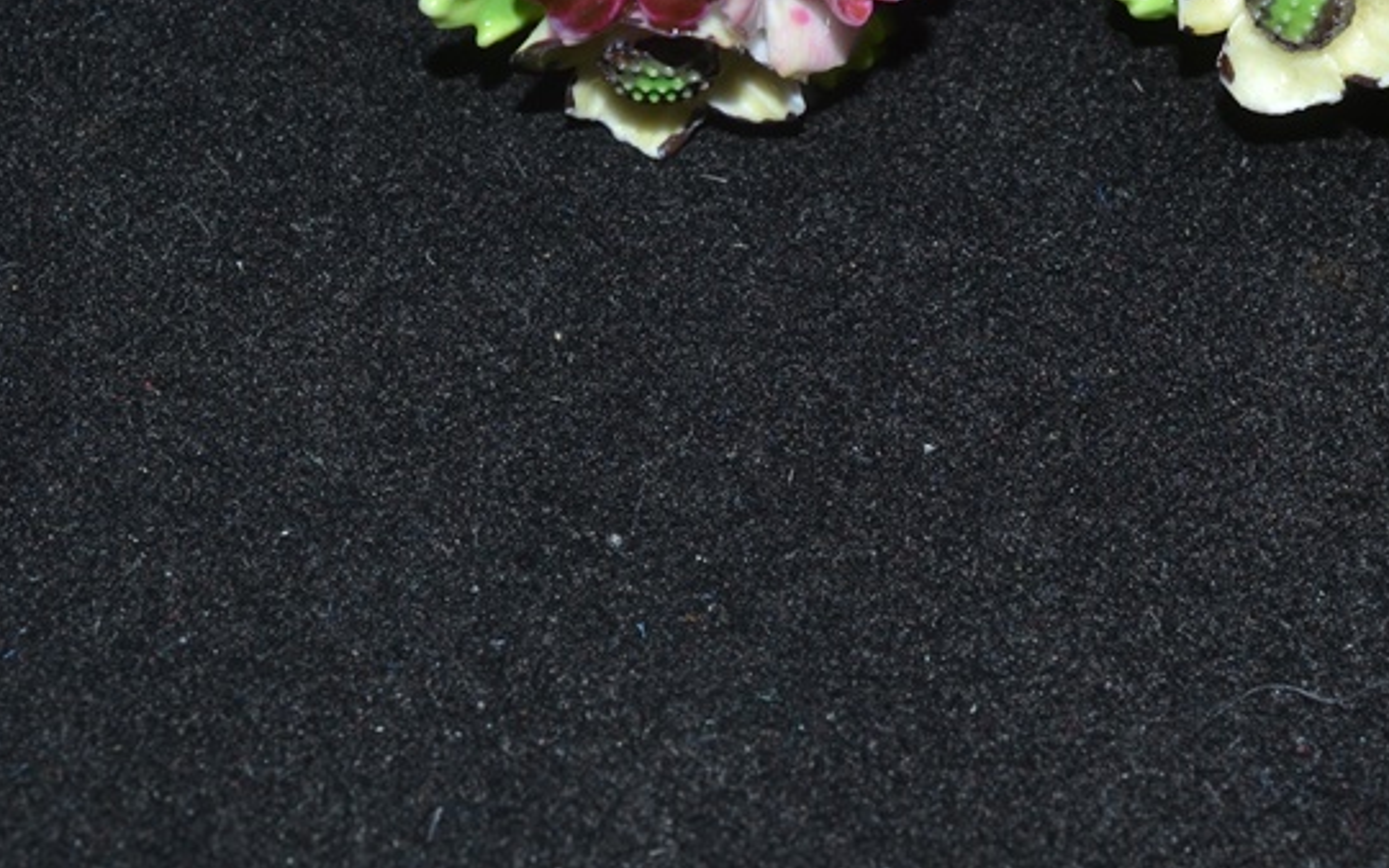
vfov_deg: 11.5
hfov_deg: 18.3
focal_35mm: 113
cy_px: 81
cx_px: 1024
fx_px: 4277
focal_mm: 40
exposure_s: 1/60
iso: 100
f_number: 8
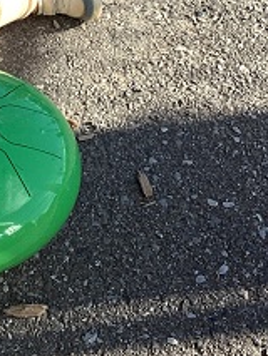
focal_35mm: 97
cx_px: 18
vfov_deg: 19.5
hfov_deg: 15.1
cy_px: -15
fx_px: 1000
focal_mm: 3.3
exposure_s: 1/522
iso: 25
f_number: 2.4
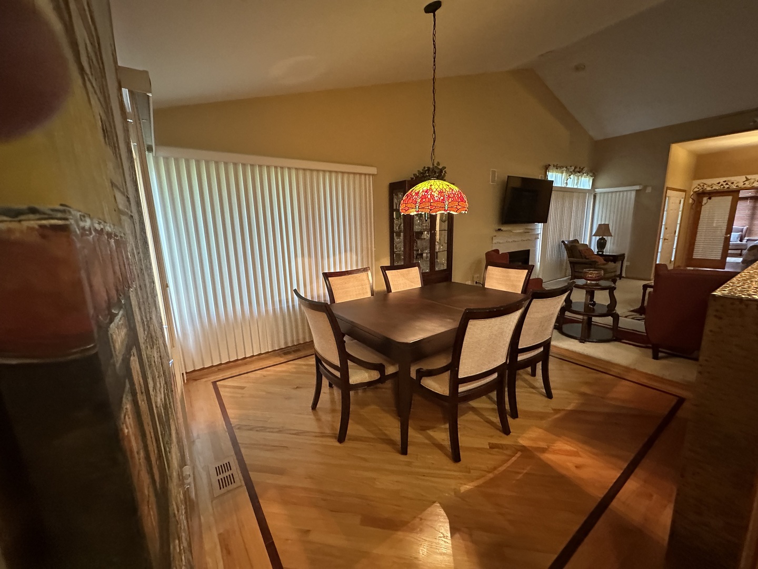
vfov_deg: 85.7
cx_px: 379
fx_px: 307
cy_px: 284
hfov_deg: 102.1
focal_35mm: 14
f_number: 2.2
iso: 640
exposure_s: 1/60
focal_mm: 2.22
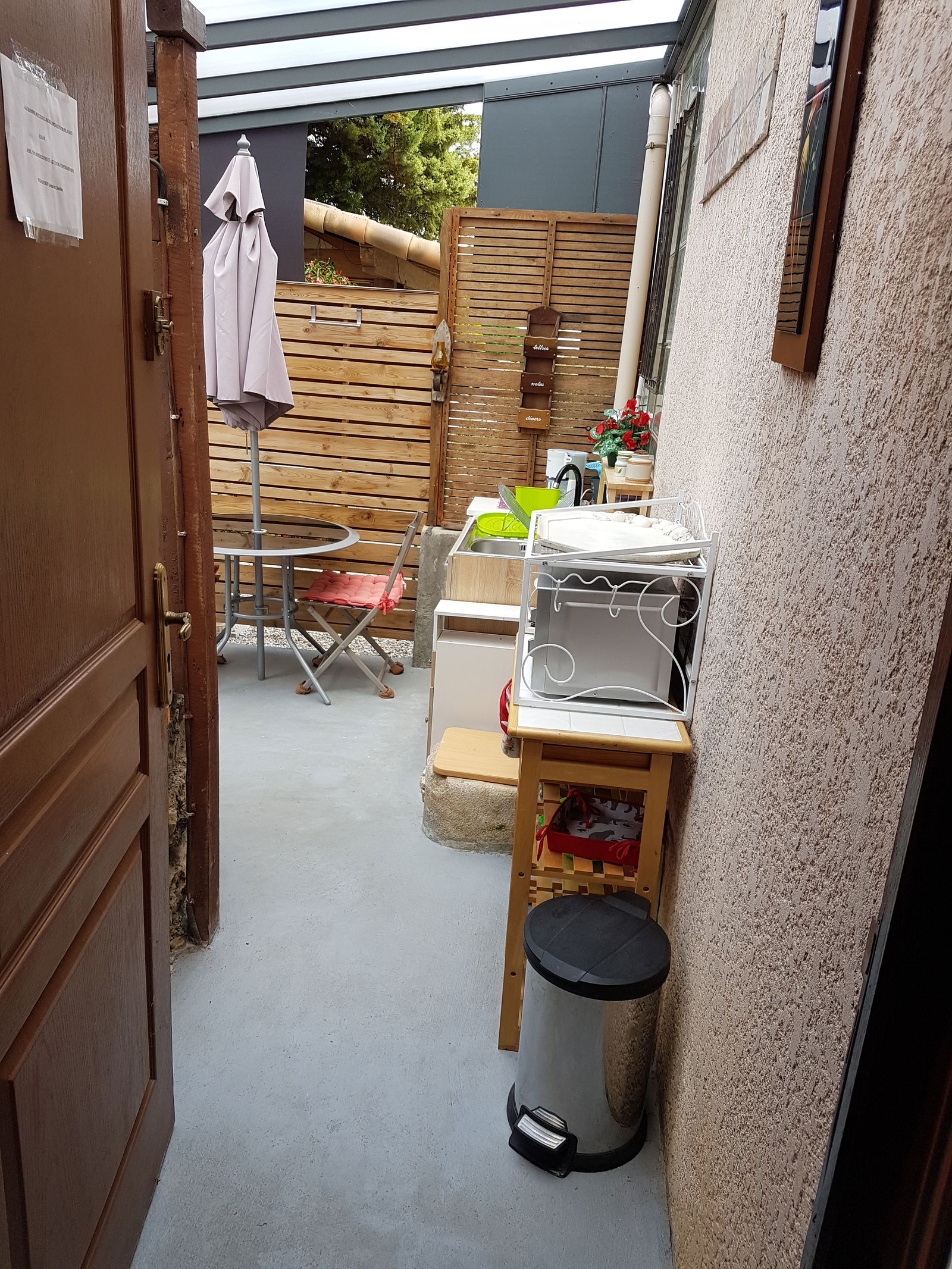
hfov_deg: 53.1
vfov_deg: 67.3
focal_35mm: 26
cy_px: 634
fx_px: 953
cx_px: 476
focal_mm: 4.2
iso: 40
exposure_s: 1/155
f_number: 1.7
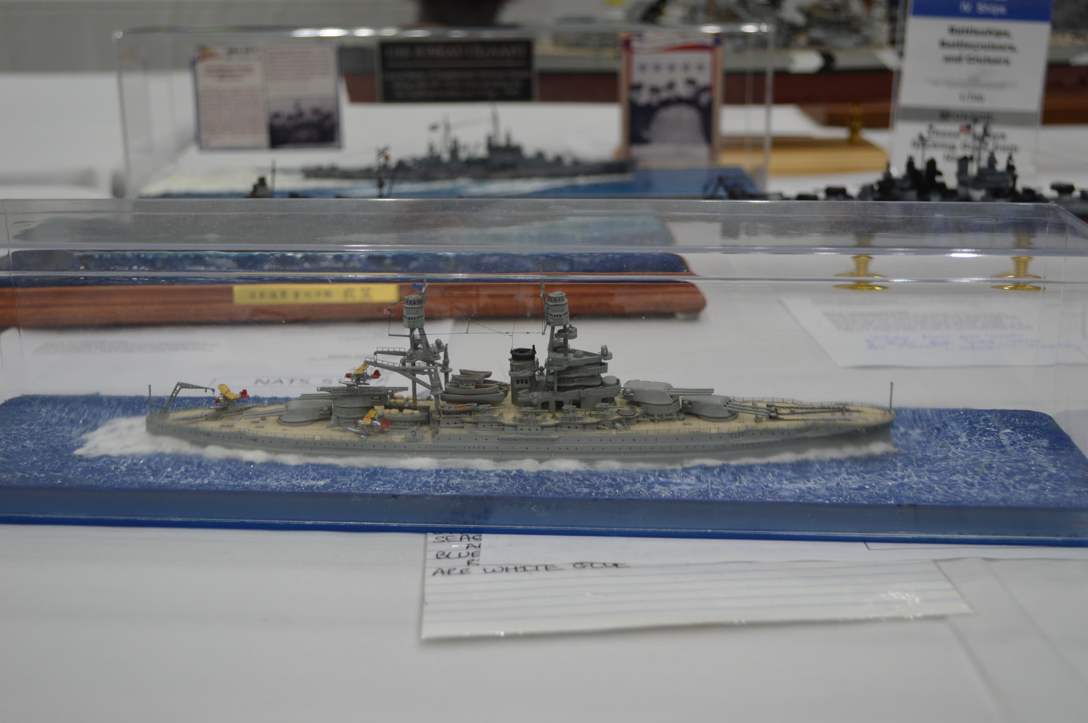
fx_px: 1313
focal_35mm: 44
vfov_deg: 30.8
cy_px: 362
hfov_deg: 45.0
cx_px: 544
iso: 400
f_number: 4.5
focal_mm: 29
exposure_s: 1/60
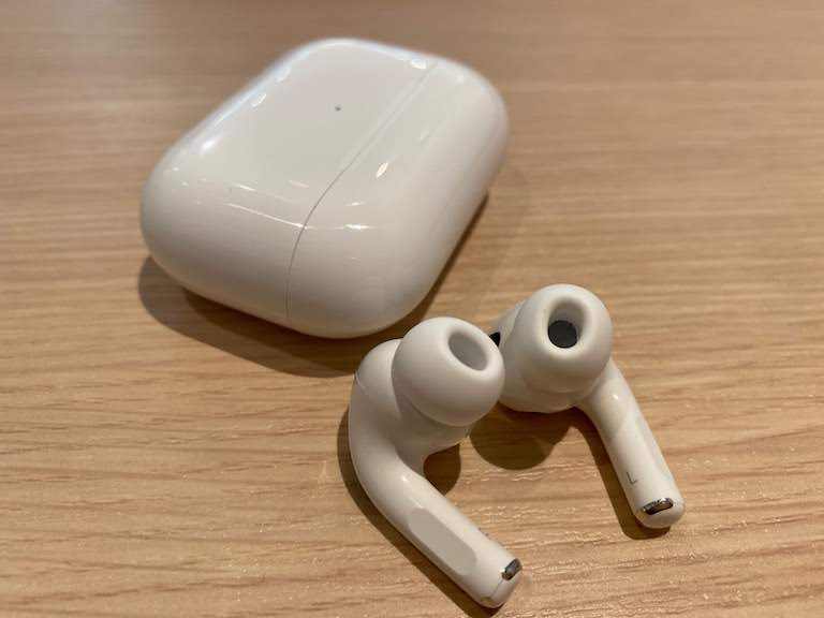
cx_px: 412
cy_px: 309
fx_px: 619
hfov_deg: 67.3
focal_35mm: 26
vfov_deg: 53.1
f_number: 1.8
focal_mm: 4.25
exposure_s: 1/100
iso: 125
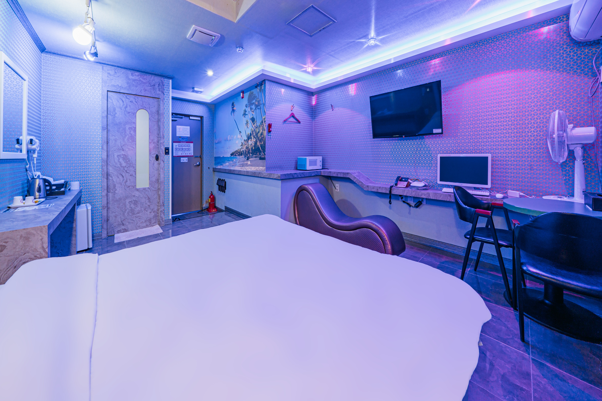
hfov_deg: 112.6
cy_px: 200
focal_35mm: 12
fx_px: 201
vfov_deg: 90.0
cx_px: 301
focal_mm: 12
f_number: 10
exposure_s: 1/1.67
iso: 160
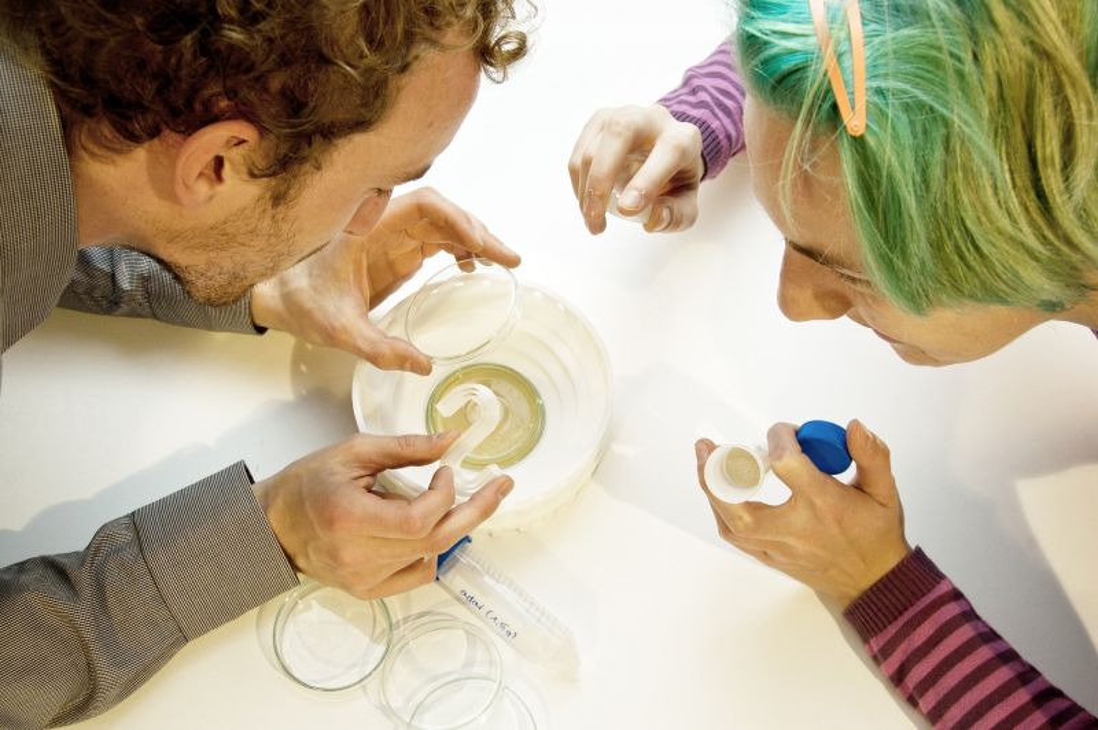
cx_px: 549
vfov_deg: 34.2
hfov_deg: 49.6
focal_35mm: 39
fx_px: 1188
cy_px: 365
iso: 200
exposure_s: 1/250
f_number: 8
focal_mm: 26
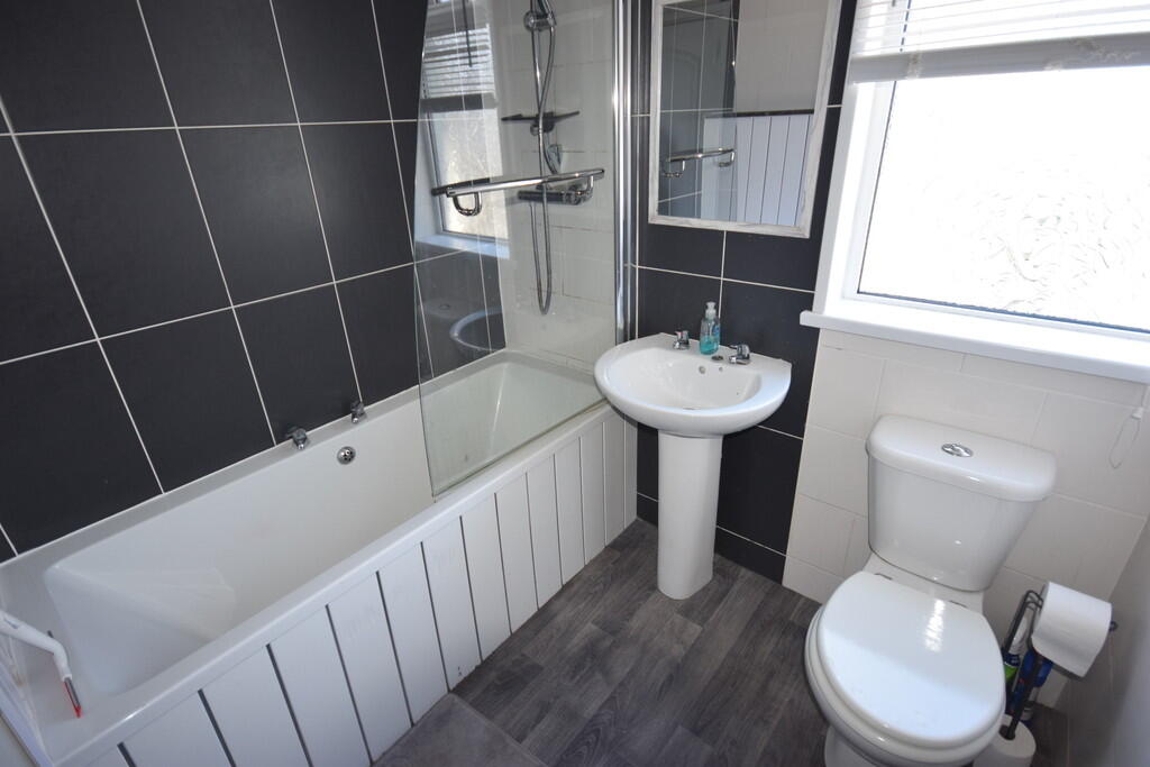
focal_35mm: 18
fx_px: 575
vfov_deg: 67.4
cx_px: 575
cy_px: 384
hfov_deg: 90.0
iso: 800
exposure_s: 1/100
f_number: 5
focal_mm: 12
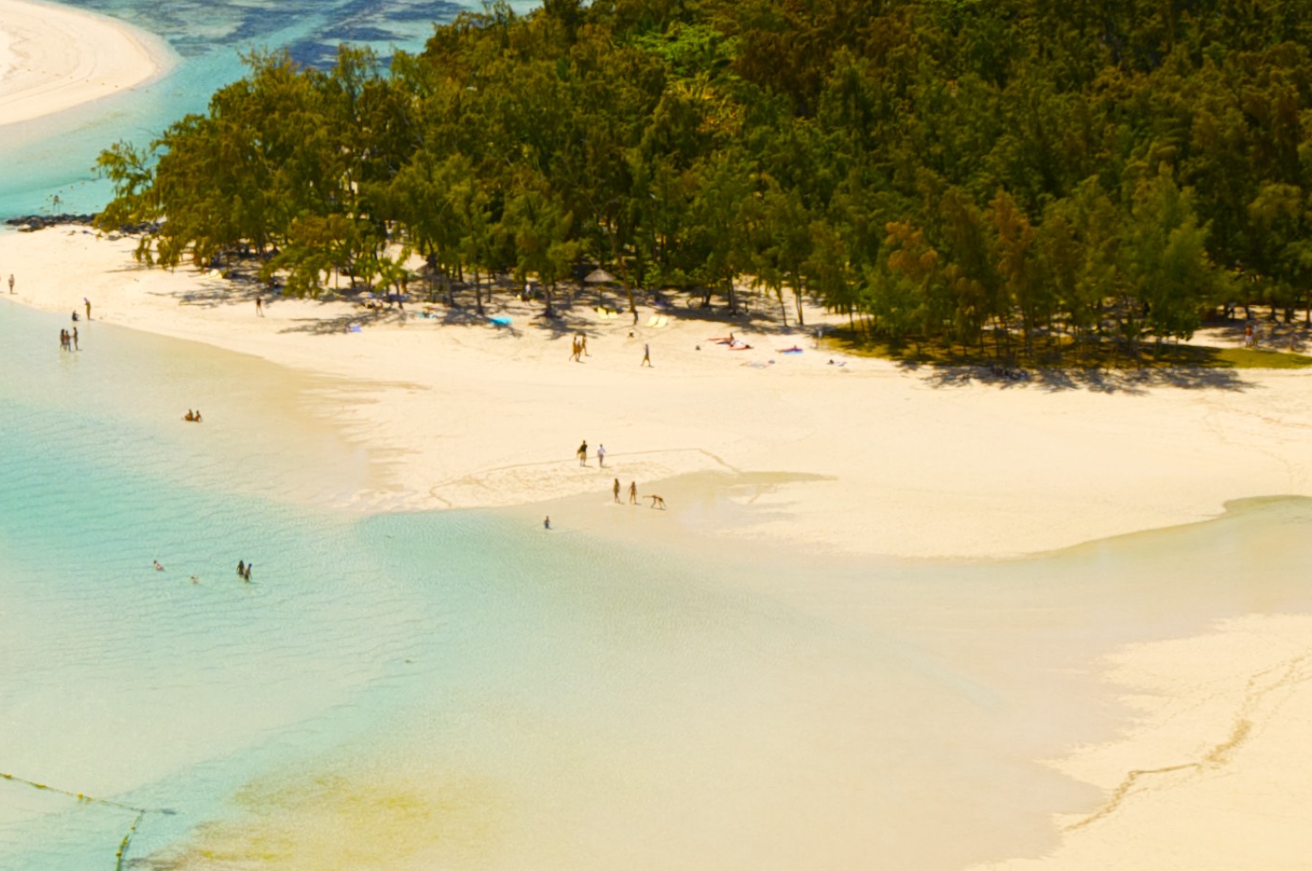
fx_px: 5351
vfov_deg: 9.3
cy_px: 470
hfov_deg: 13.9
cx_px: 183
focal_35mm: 147
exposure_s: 1/2000
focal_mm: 48
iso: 320
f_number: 5
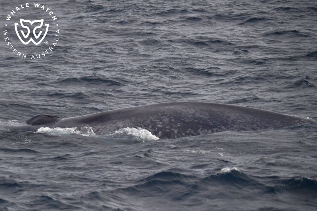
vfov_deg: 4.3
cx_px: 158
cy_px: 106
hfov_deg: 6.4
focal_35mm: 320
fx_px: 2817
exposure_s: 1/8000
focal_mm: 320
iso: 1000
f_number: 5.6
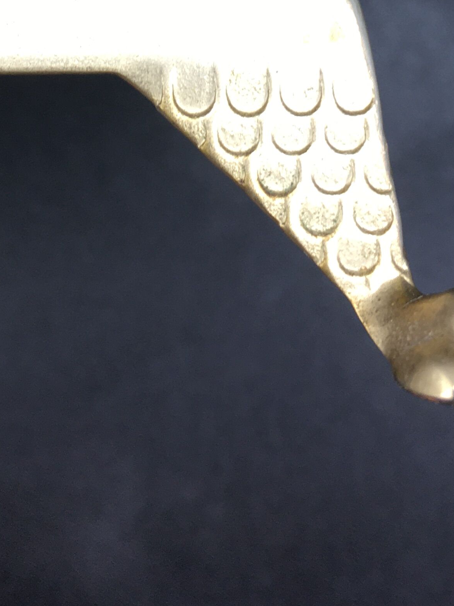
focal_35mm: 75
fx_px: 1312
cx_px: 182
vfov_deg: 23.4
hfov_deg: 19.6
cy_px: -156
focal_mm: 4.15
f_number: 2.2
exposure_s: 1/50
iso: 25
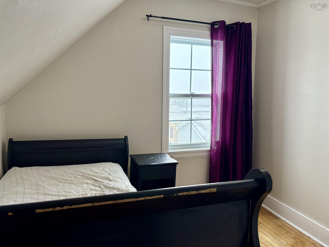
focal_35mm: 26
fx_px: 247
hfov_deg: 67.3
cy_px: 124
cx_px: 164
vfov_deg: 53.1
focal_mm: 5.96
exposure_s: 1/120
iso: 200
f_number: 1.6
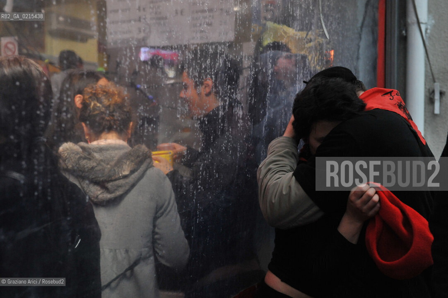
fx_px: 696
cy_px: 149
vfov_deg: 24.2
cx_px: 224
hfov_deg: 35.7
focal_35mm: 56
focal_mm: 56
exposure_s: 1/125
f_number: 4
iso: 3200
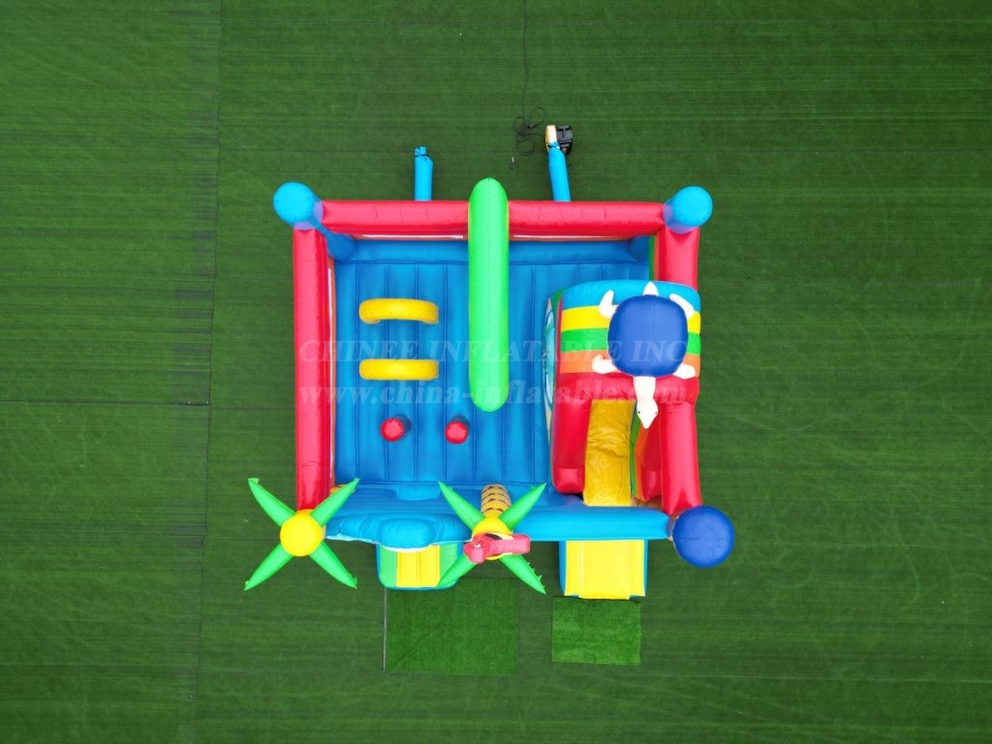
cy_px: 372
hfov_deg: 71.6
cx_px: 496
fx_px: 688
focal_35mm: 24
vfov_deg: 56.8
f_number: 1.7
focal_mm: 6.72
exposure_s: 1/1000
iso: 120
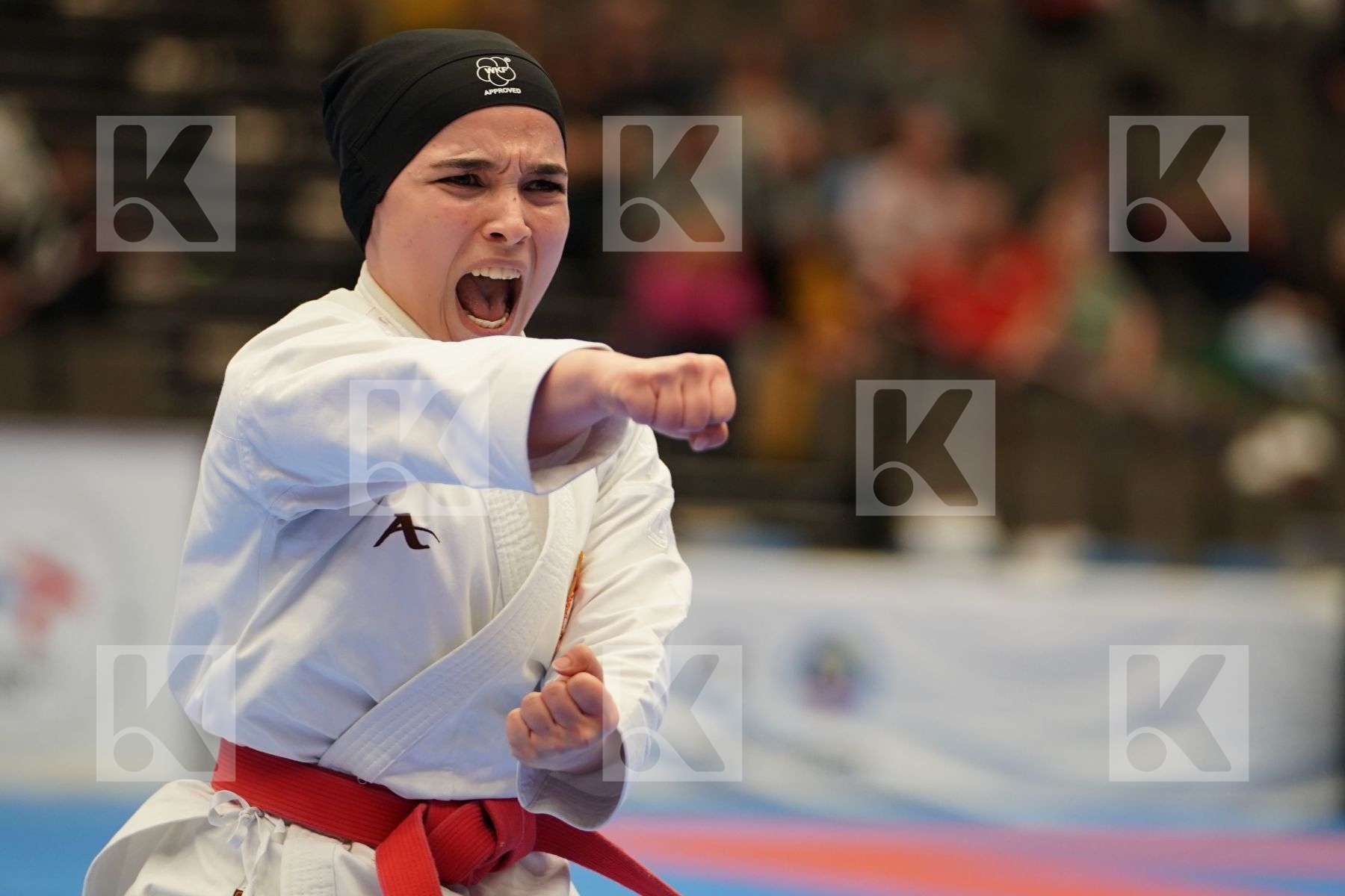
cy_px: 448
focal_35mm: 241
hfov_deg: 8.5
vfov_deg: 5.7
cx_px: 672
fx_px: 9003
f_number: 2.8
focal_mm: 161
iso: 800
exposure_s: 1/320
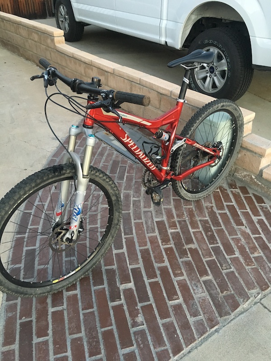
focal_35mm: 29
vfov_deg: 61.7
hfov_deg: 48.2
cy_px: 180
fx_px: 303
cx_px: 136
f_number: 2.2
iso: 125
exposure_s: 1/30
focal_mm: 4.15
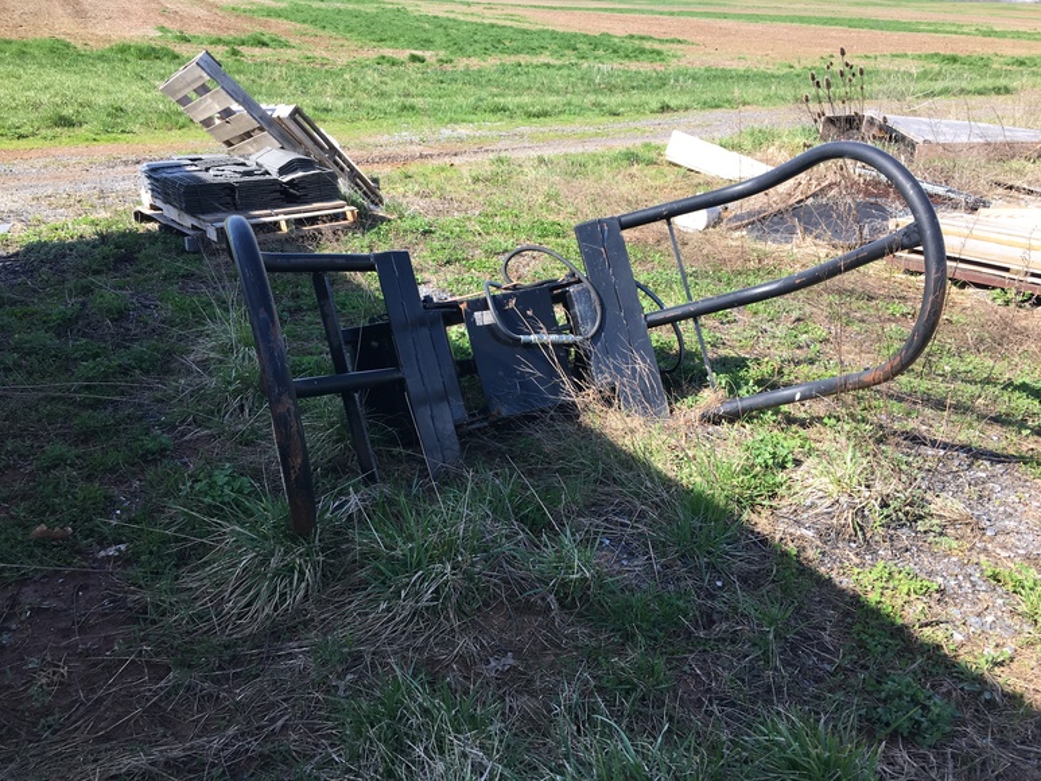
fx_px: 872
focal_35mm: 29
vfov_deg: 48.2
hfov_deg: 61.7
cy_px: 390
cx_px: 520
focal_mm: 4.15
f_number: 2.2
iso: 25
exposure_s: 1/458
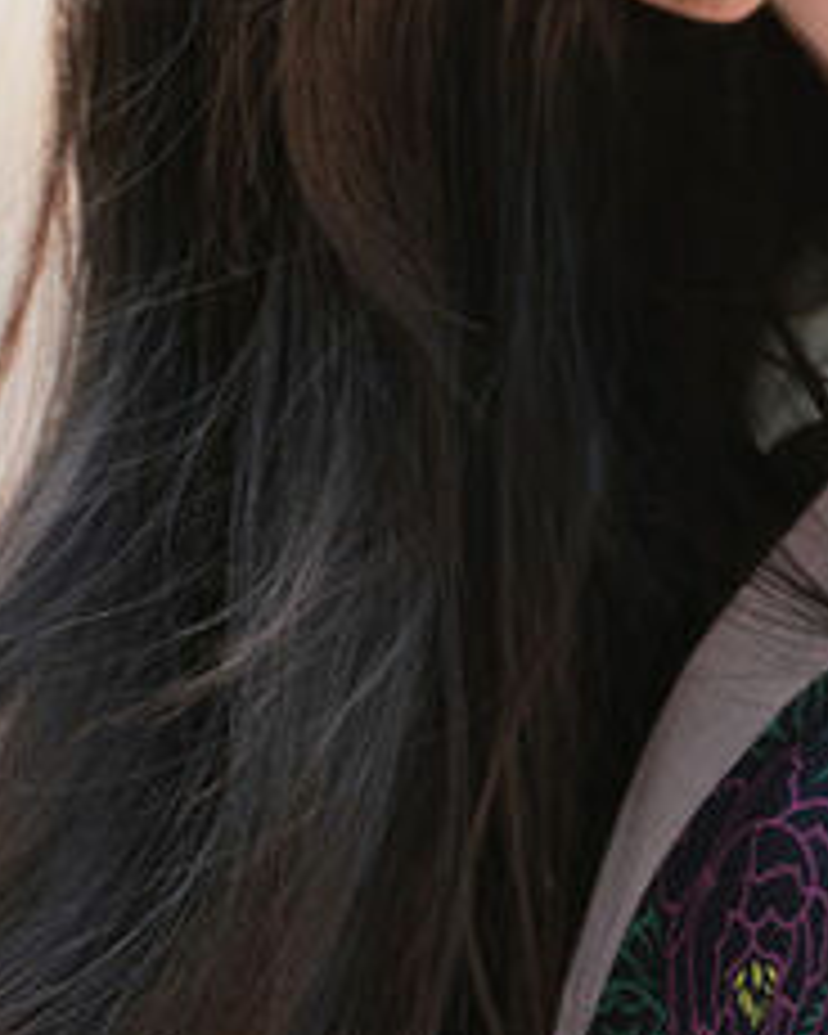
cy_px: 338
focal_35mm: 659
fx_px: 20186
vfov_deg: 2.9
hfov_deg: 2.3
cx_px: 1030
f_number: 2.8
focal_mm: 154
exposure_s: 1/400
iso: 400
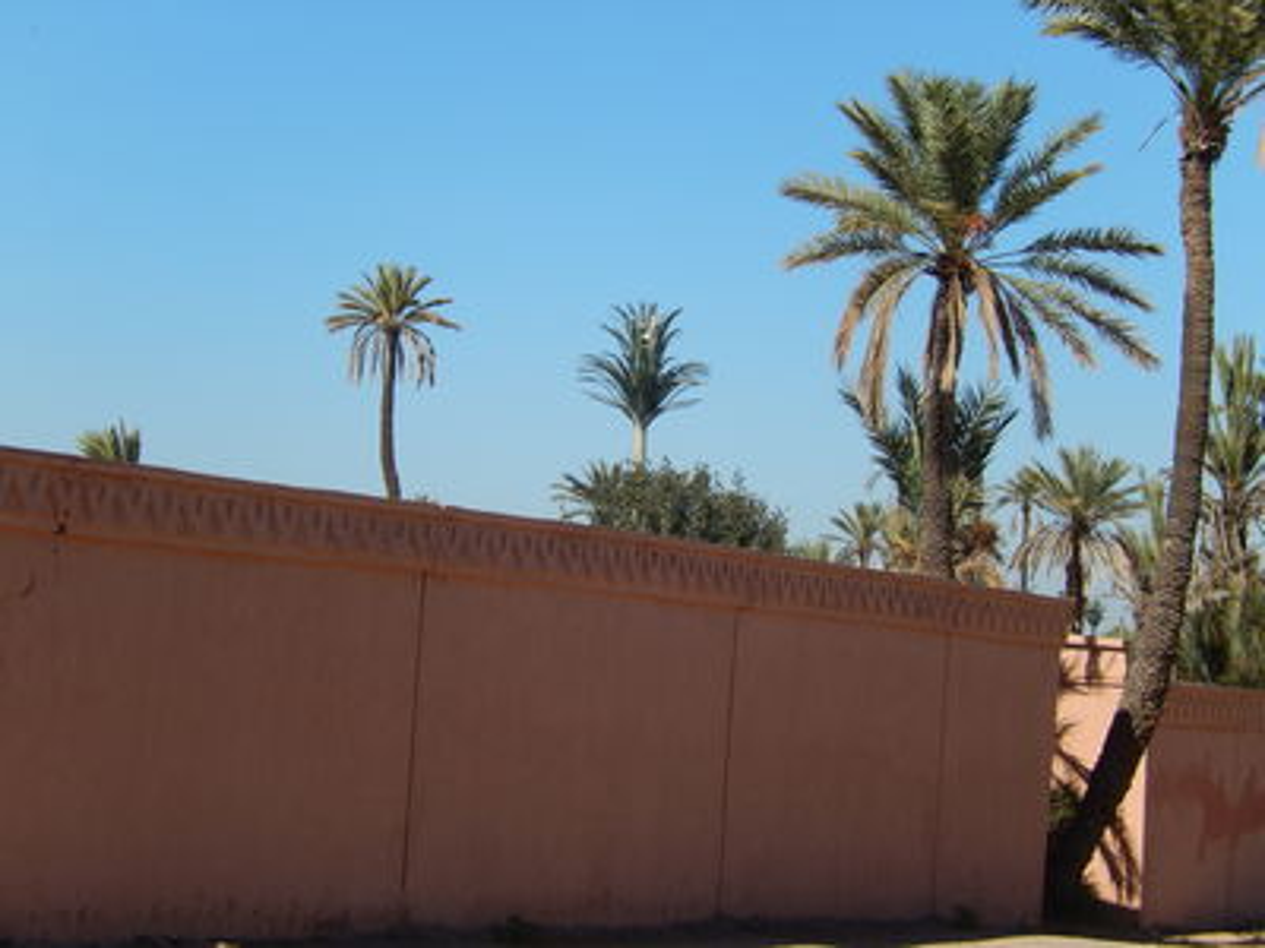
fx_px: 4897
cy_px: 474
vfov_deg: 11.1
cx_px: 632
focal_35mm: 134
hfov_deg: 14.7
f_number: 5.6
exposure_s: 1/800
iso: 125
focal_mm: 24.1
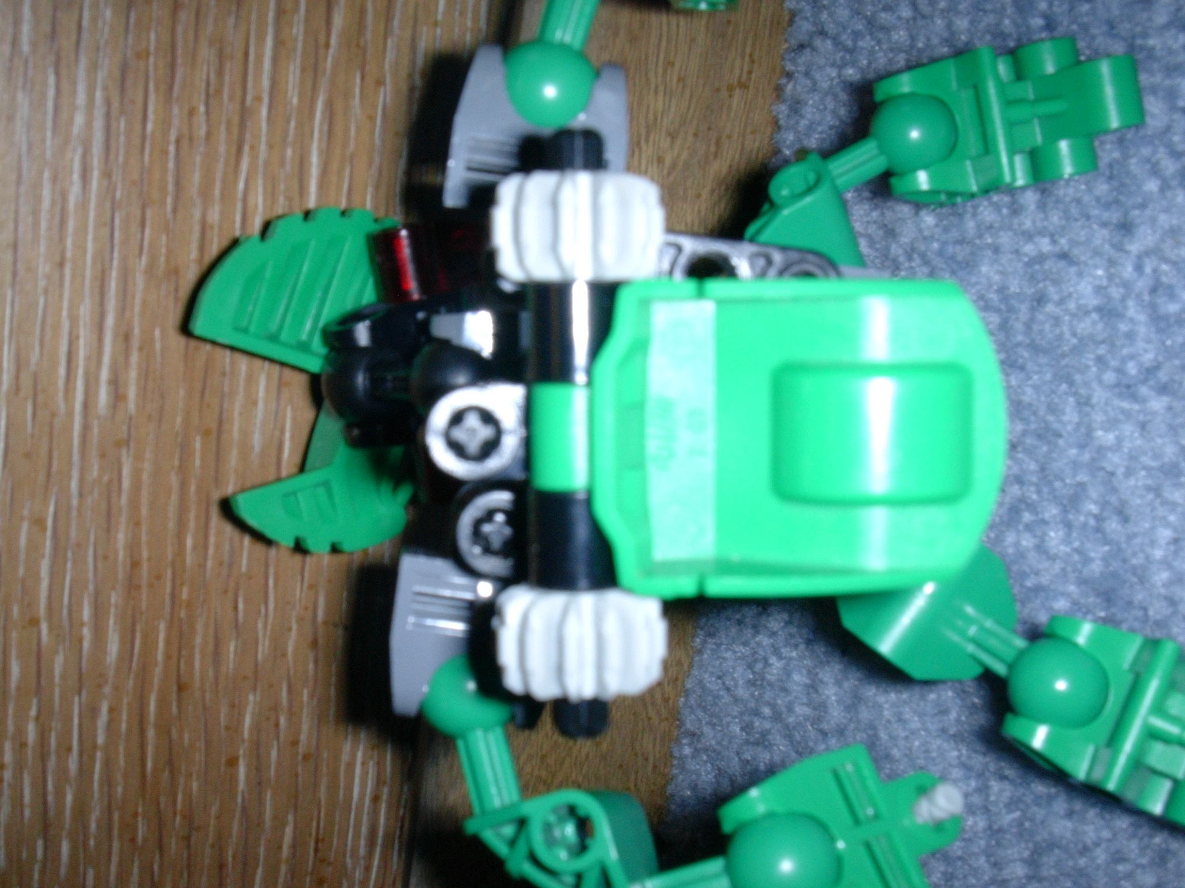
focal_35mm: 45
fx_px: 1540
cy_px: 444
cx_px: 592
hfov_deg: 42.1
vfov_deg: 32.2
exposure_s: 1/64
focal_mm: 6.7
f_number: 5.8
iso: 70
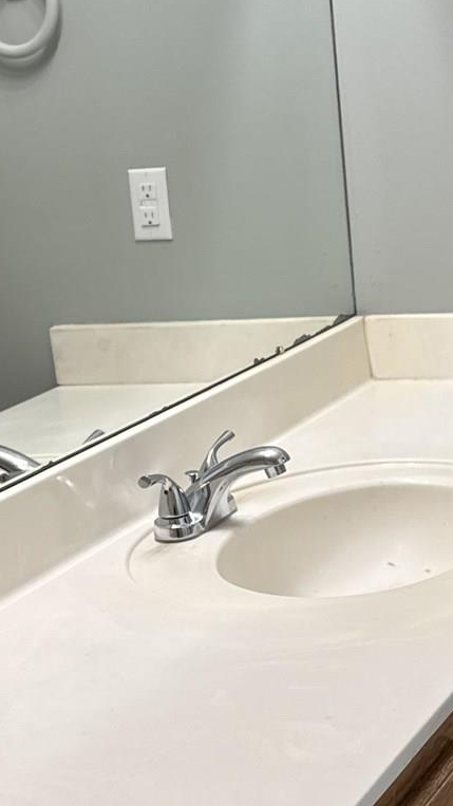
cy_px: 477
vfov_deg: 26.8
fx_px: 1688
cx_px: 211
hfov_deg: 15.3
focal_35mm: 79
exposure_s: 1/120
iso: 80
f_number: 1.78
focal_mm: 6.76
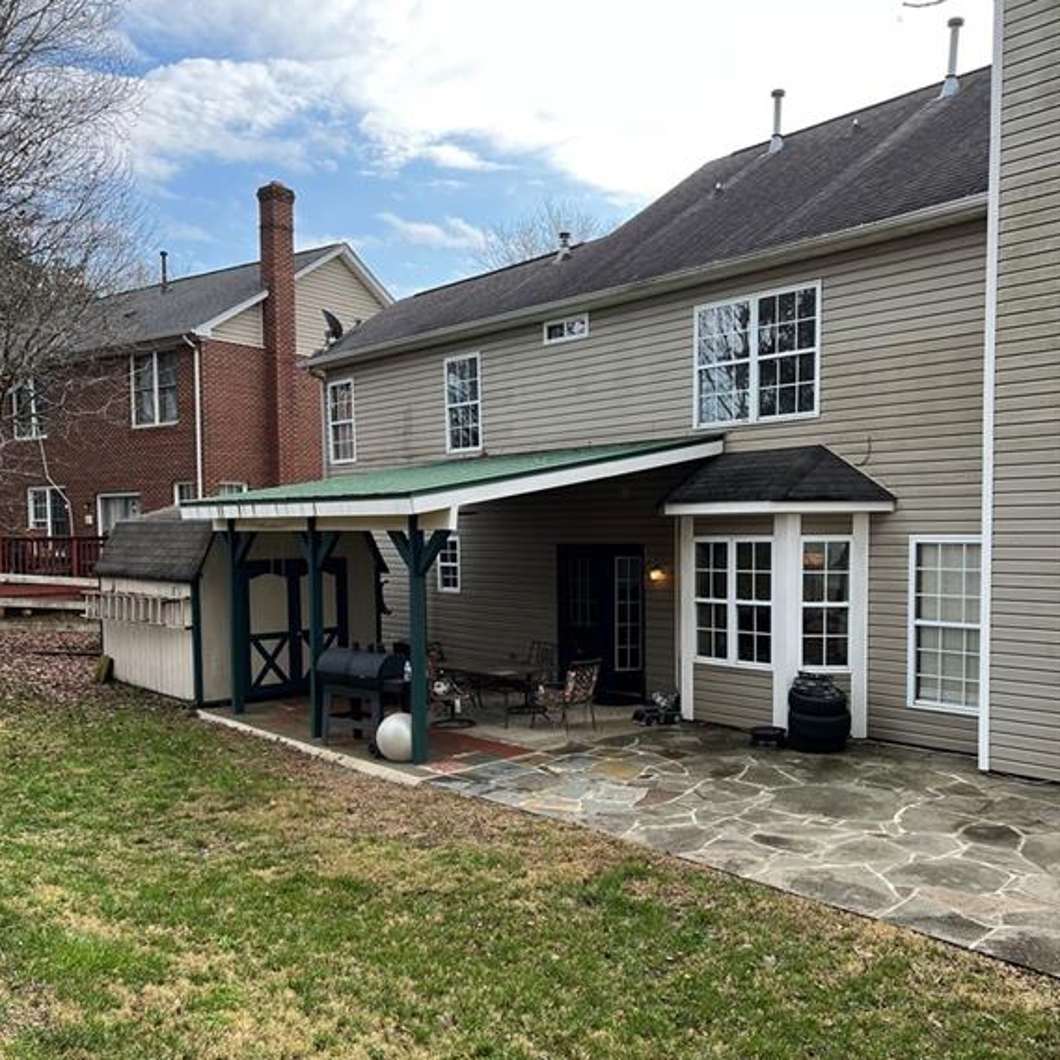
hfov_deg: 52.5
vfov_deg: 52.4
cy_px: 589
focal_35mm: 31
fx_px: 1074
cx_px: 533
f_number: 1.5
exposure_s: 1/1135
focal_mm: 5.7
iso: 50
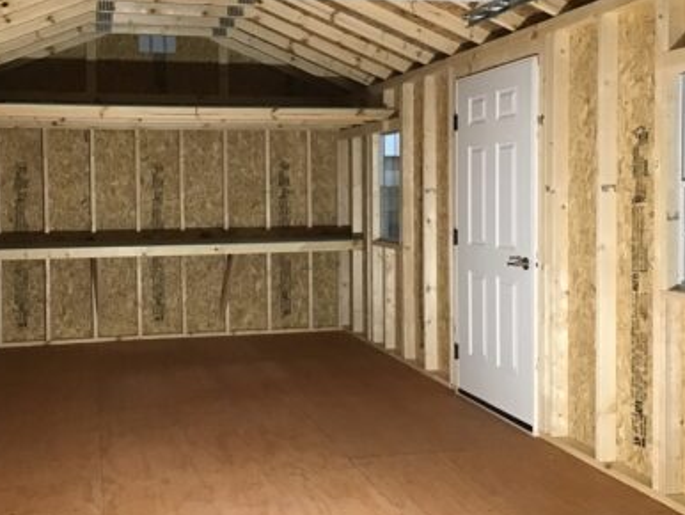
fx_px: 812
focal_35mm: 41
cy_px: 212
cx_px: 259
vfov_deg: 35.1
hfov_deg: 45.4
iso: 160
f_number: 2.4
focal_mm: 3.3
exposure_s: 1/30
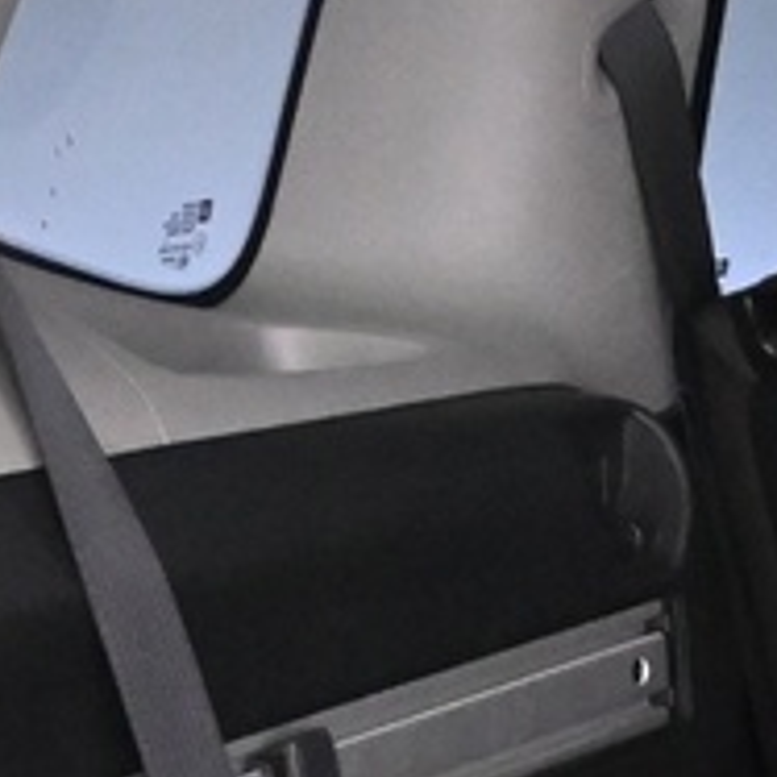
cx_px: 2019
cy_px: 1359
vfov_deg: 7.5
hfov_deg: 7.2
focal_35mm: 227
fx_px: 5753
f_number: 3.8
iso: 3200
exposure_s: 1/60
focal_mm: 20.5
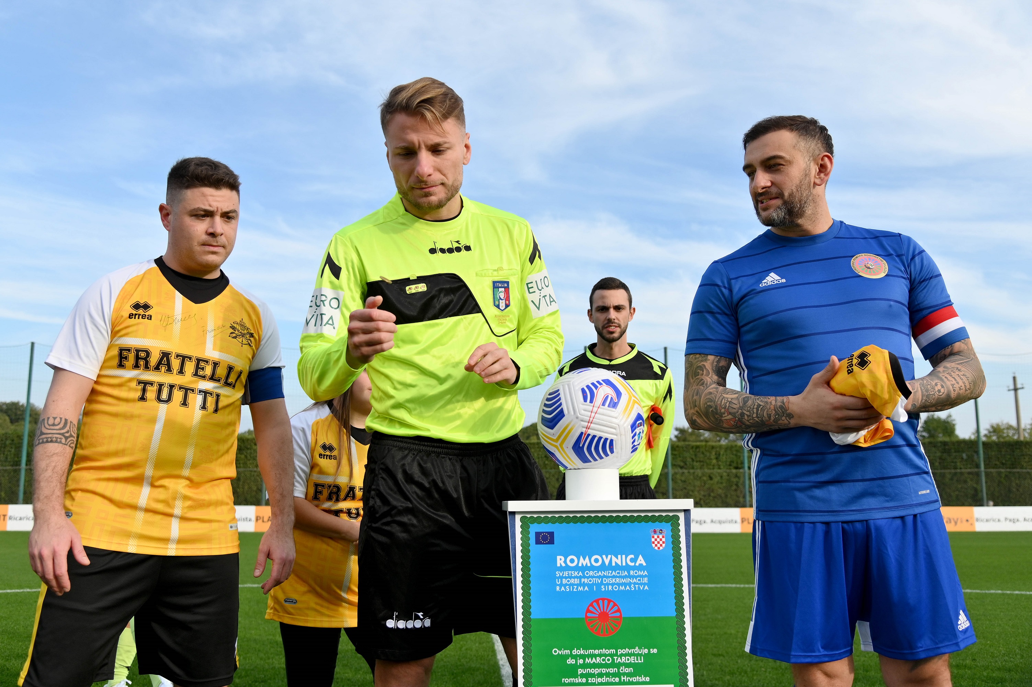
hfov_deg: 58.7
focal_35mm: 32
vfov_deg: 41.1
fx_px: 917
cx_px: 516
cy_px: 344
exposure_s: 1/1000
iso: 250
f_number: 5
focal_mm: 32
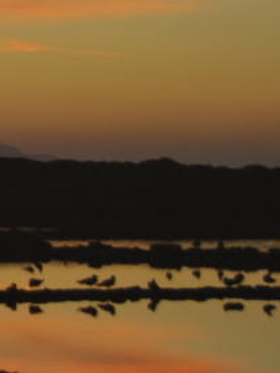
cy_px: -86
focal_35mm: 345
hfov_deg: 4.2
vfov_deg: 5.7
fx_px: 3722
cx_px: -373
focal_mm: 55
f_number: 5.6
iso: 200
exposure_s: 1/40
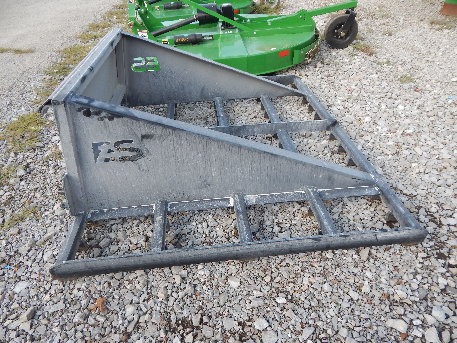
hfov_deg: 76.4
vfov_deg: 61.1
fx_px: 290
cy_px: 172
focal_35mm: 22
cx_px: 228
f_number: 3
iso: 125
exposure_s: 1/250
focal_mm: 4
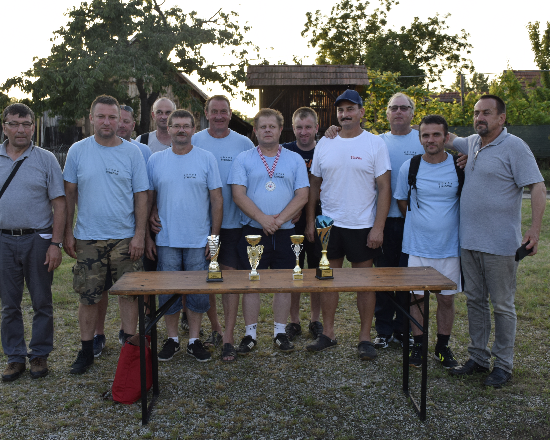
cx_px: 267
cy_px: 223
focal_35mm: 40
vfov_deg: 37.7
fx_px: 644
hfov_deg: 46.2
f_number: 6.7
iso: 400
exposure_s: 1/180
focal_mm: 23
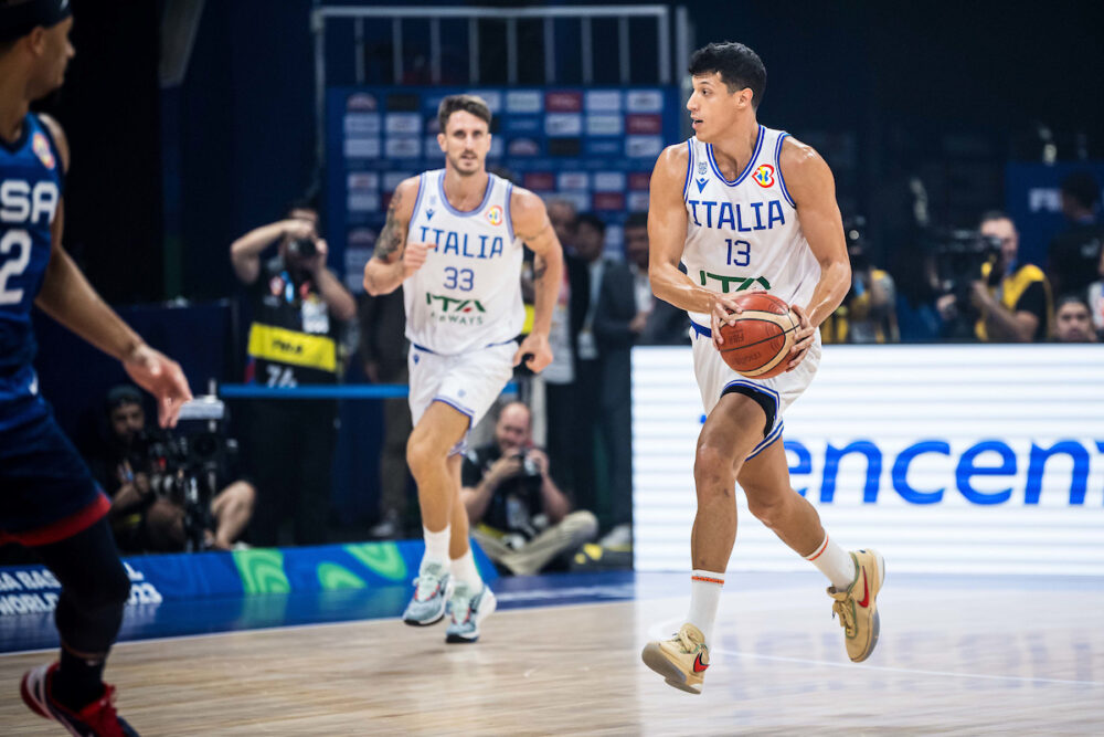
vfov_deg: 6.9
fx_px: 6134
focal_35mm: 200
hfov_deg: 10.3
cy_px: 368
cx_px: 552
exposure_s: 1/2500
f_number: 3.2
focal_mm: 200
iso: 1600
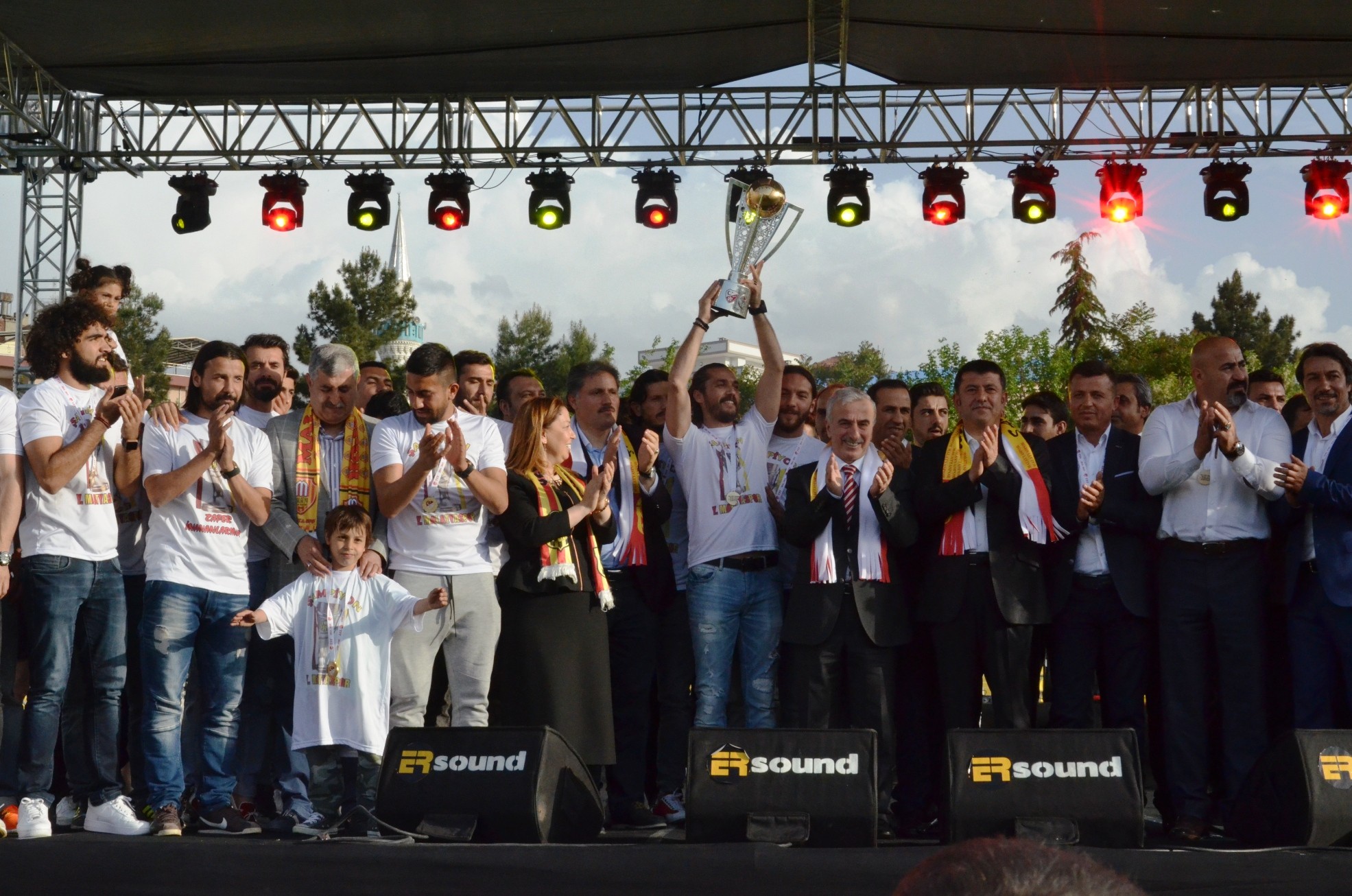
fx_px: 2136
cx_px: 676
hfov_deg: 35.1
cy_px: 448
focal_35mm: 57
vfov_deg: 23.7
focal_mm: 38
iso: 2000
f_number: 16
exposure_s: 1/1000
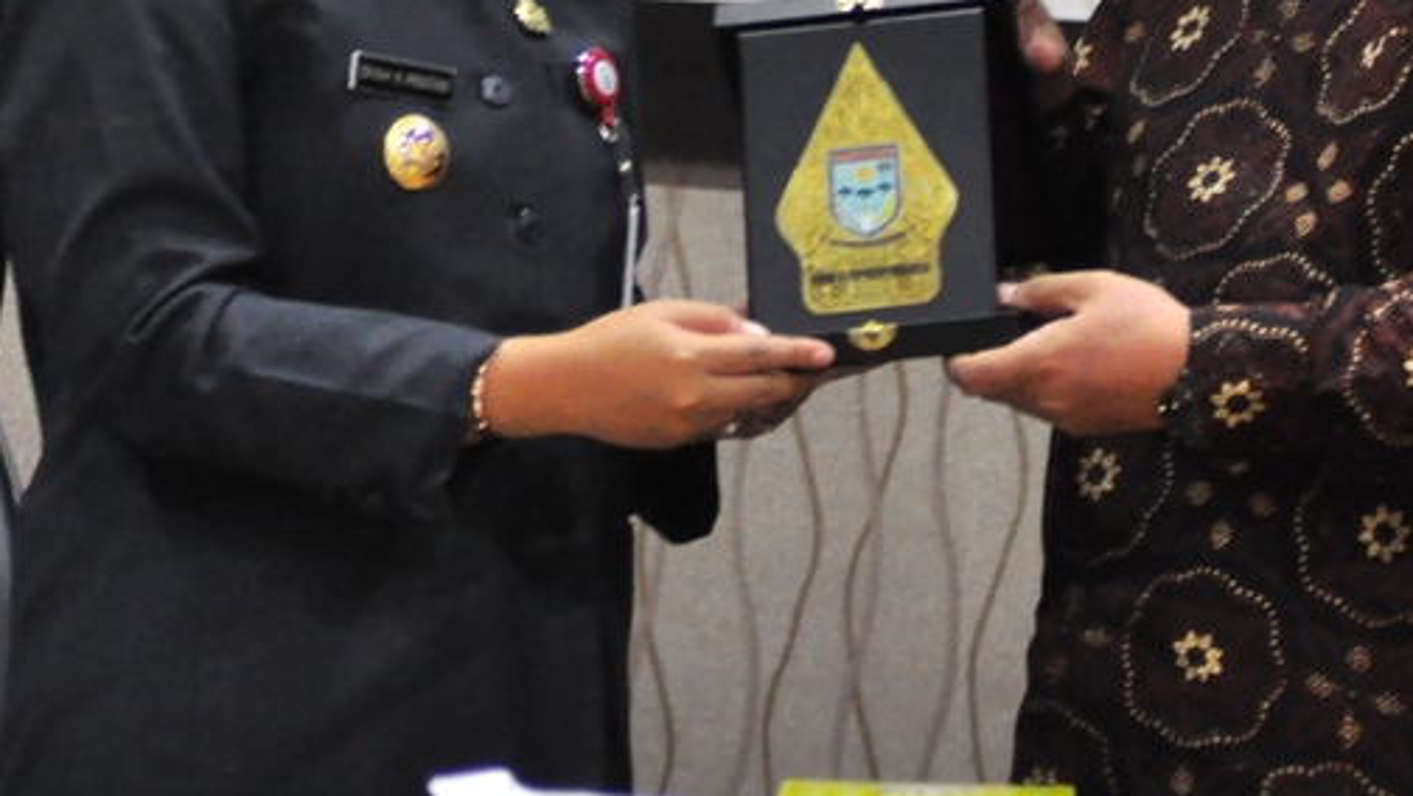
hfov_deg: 6.0
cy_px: -121
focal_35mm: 360
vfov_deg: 3.4
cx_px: 754
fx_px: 13494
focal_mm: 100
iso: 2000
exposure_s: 1/30
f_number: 4
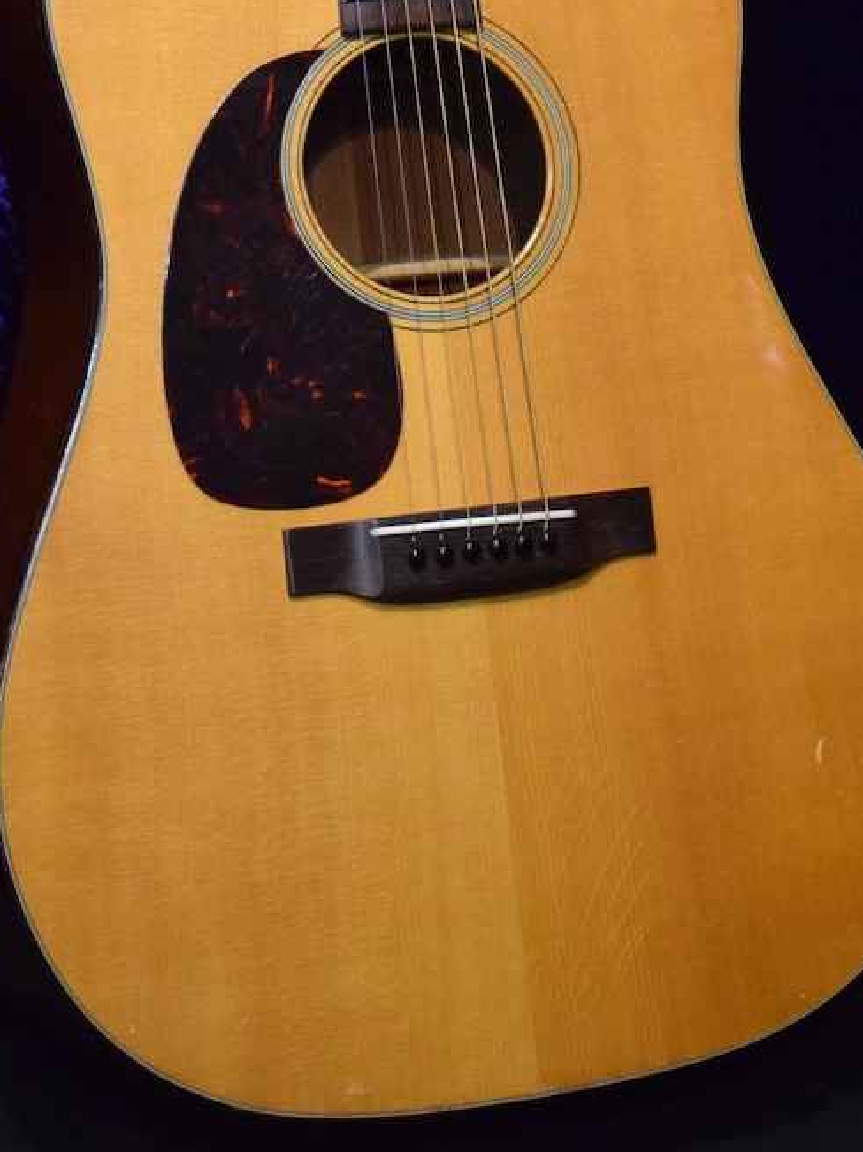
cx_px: 331
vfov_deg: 16.9
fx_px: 3757
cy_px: -96
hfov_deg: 13.1
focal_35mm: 113
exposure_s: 1/30
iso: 2800
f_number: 4.5
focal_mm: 34
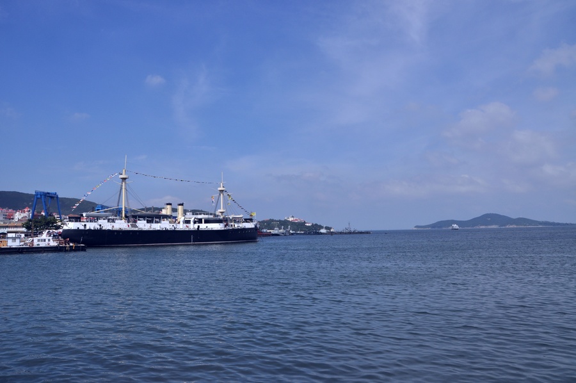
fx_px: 432
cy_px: 192
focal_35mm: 27
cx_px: 288
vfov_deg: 47.8
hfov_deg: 67.4
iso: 200
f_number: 11
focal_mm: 18
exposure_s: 1/640
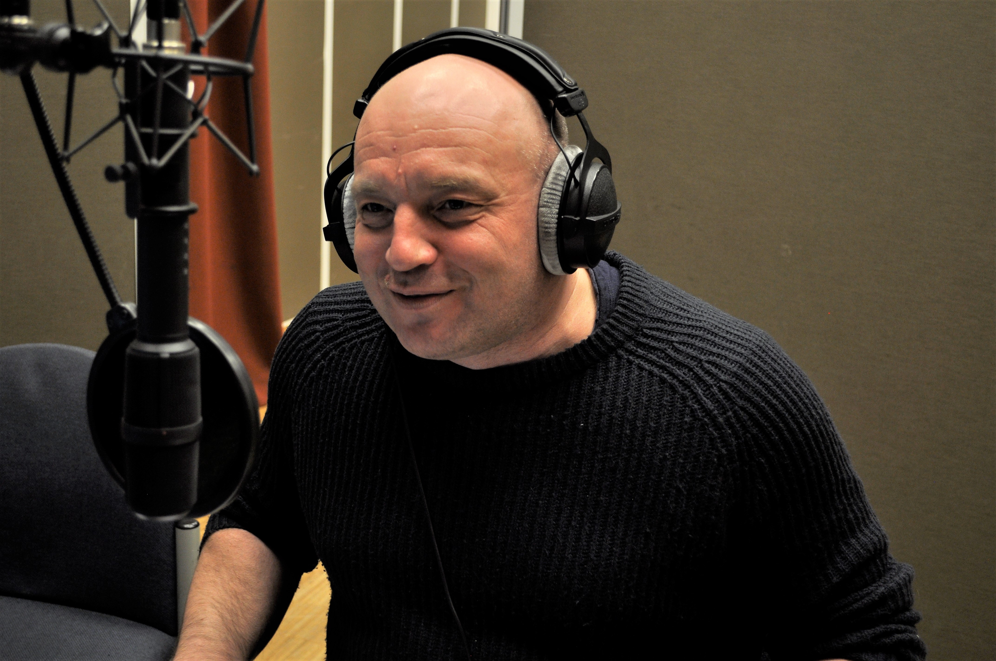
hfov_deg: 41.2
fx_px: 1326
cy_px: 330
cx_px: 498
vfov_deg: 28.0
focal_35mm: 48
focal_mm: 32
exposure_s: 1/40
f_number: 4.8
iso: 400
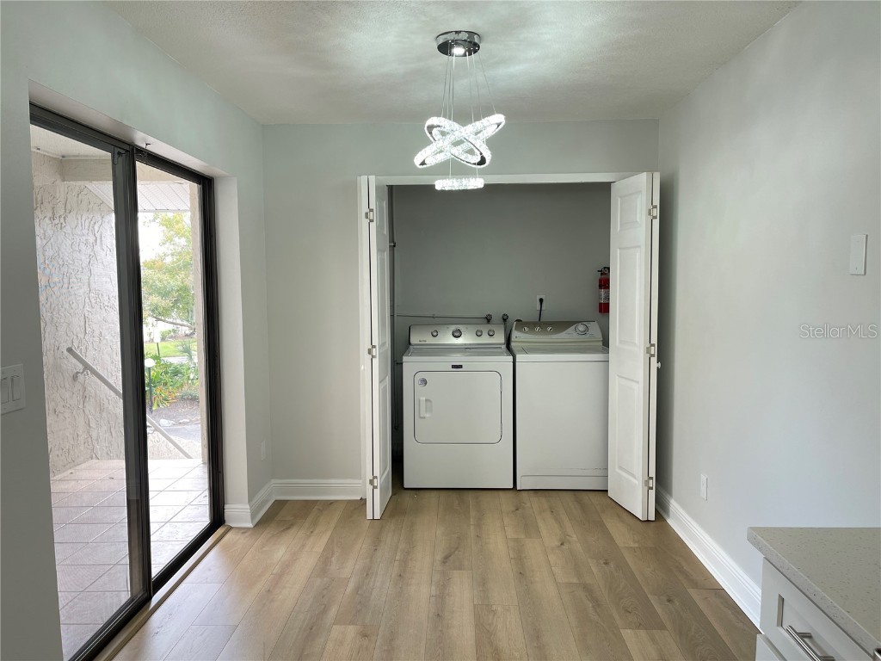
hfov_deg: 69.4
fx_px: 636
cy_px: 330
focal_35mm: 25
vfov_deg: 54.9
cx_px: 440
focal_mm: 5.1
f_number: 1.6
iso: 64
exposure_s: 1/120
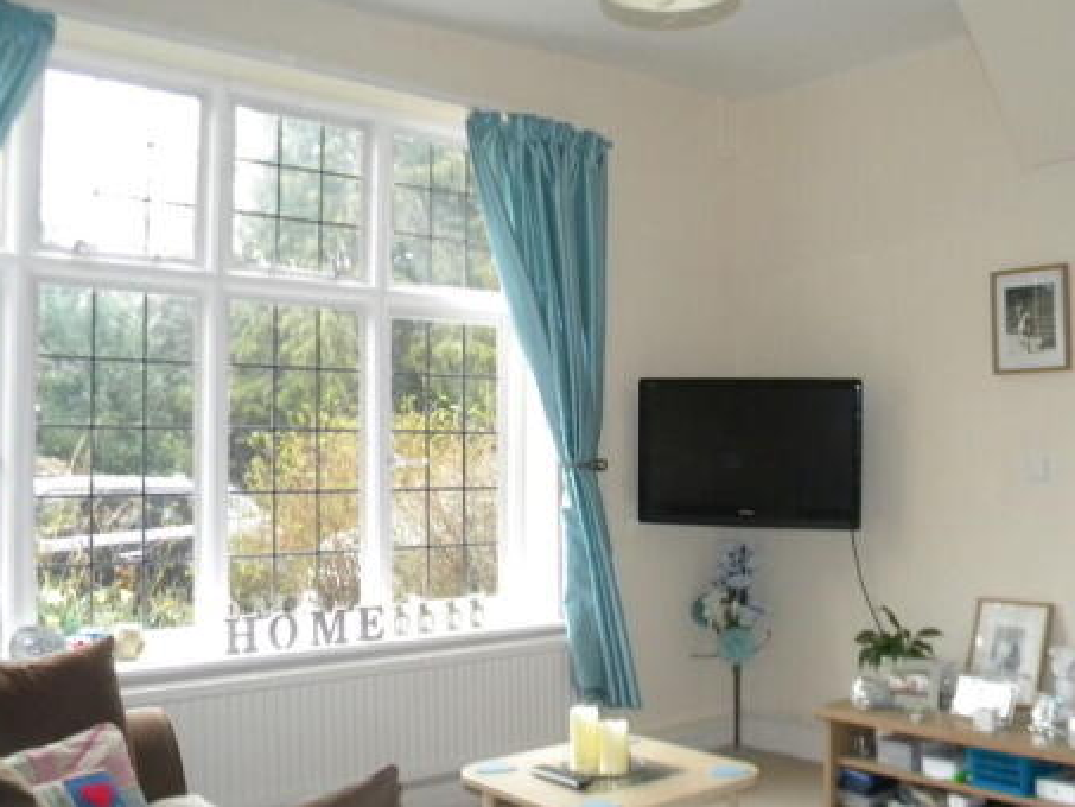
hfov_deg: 50.9
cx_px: 668
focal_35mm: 36
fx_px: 1118
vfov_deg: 39.7
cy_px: 417
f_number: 3.5
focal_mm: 5
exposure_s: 1/45.5
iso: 400
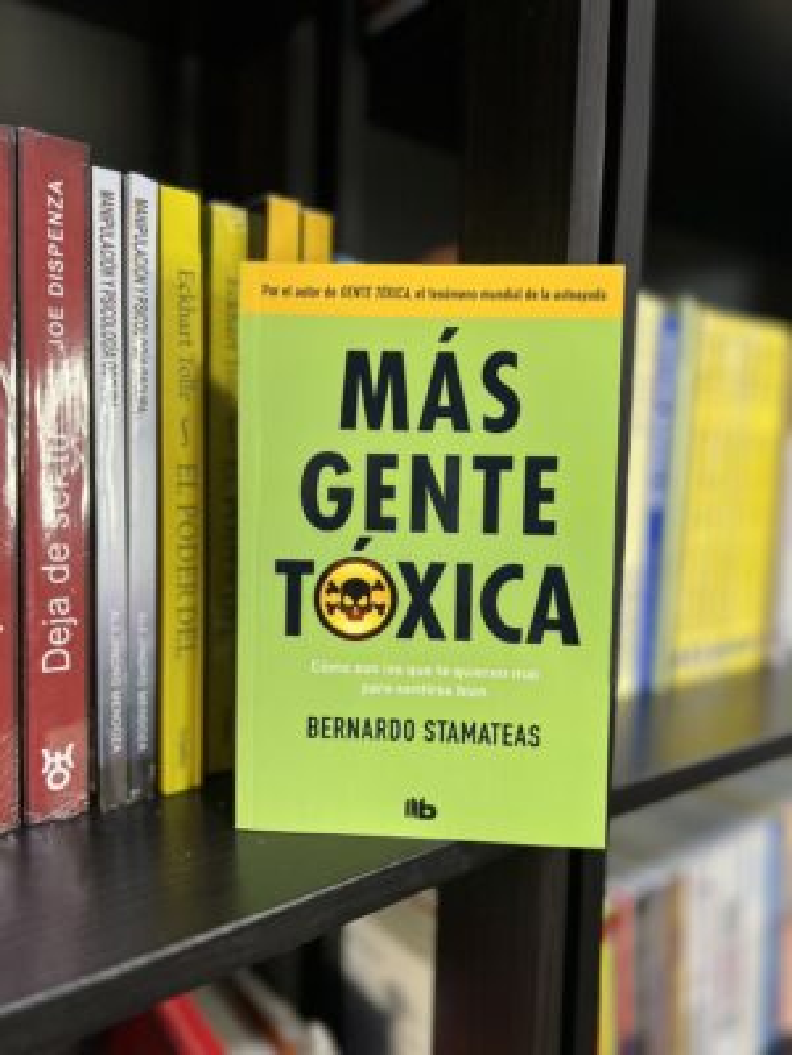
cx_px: 396
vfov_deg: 67.3
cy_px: 528
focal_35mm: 26
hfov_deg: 53.1
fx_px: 793
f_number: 1.5
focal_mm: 5.7
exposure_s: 1/60
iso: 250
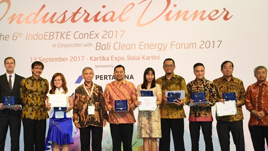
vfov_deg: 21.9
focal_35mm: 55
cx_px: 88
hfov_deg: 37.6
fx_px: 389
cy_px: 71
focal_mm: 23
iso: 400
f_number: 4
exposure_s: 1/20
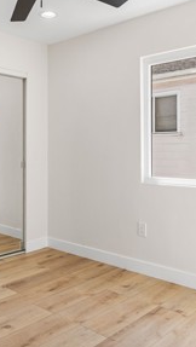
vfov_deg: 56.3
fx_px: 323
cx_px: 59
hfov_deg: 33.4
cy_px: 148
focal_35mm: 35
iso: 100
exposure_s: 1/25
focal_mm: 10
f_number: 7.1
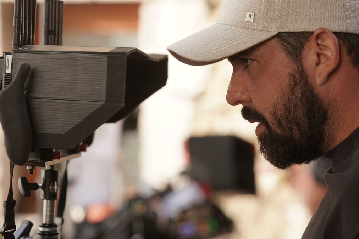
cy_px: 99
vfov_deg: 8.3
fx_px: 1656
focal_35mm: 166
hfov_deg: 12.4
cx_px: 194
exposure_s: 1/160
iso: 320
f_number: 4.5
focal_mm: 140
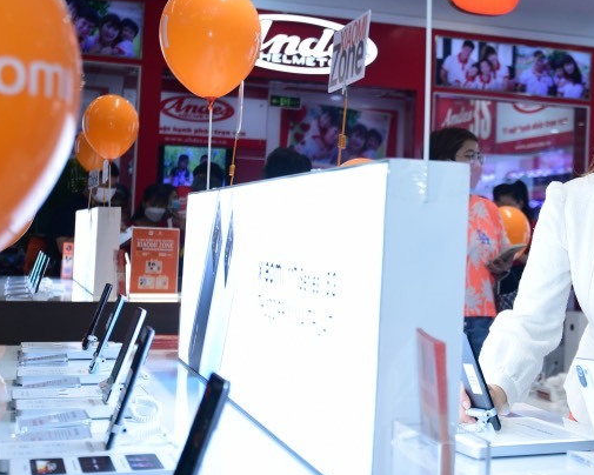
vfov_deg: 23.5
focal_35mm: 65
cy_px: 192
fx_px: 1143
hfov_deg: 28.5
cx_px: 480
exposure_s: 1/160
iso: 320
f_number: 4
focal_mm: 35
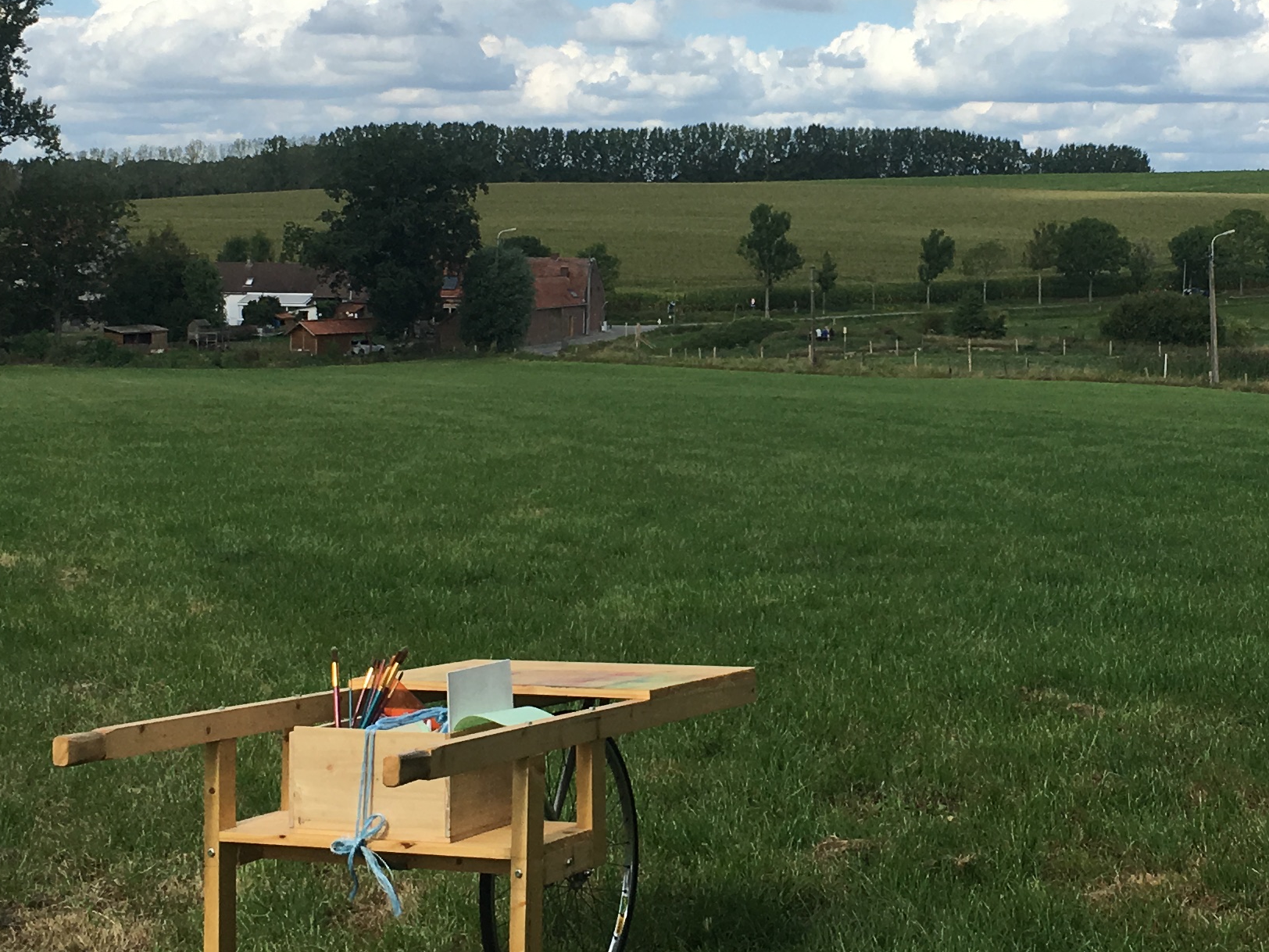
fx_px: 2639
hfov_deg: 26.8
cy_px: 301
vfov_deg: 20.4
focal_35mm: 72
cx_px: 868
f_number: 2.2
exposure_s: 1/1672
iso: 25
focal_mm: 4.15
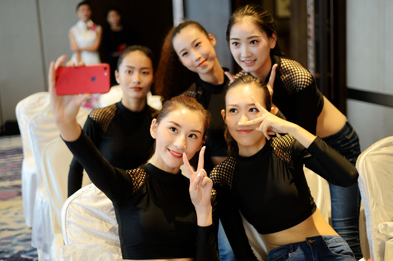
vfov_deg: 26.9
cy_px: 130
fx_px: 545
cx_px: 196
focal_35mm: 50
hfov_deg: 39.6
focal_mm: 50
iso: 320
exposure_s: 1/60
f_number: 1.8
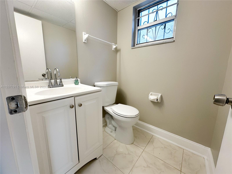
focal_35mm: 14
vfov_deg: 85.7
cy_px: 87
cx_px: 116
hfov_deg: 102.1
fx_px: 94
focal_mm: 2.22
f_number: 2.2
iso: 125
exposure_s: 1/120
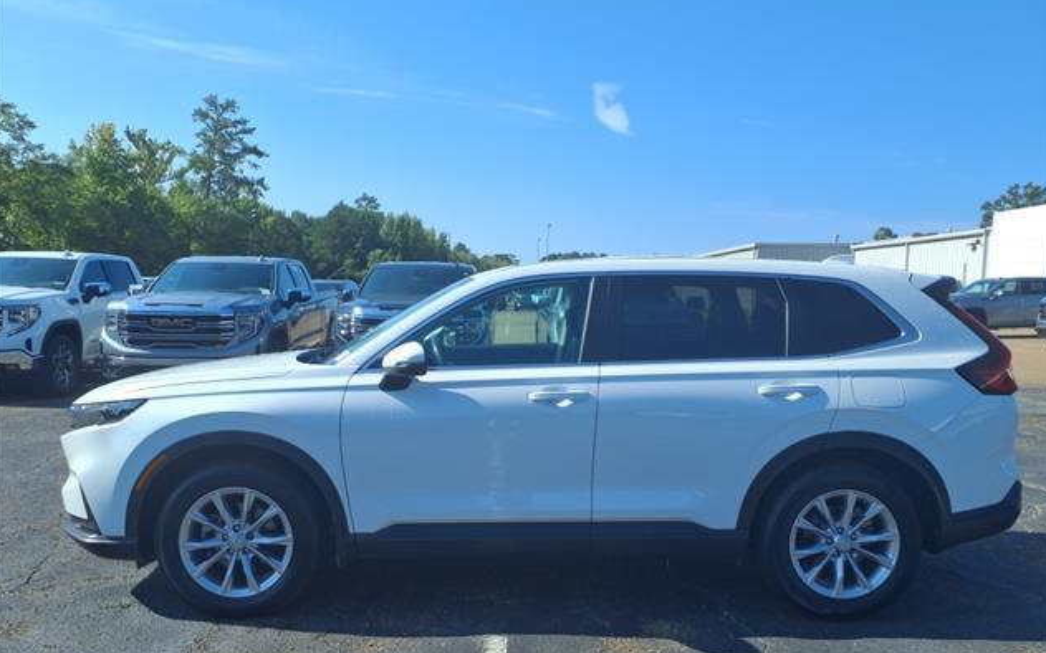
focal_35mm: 29
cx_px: 523
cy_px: 380
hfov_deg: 64.6
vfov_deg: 43.0
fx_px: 827
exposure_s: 1/1667
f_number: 1.9
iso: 40
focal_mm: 3.58
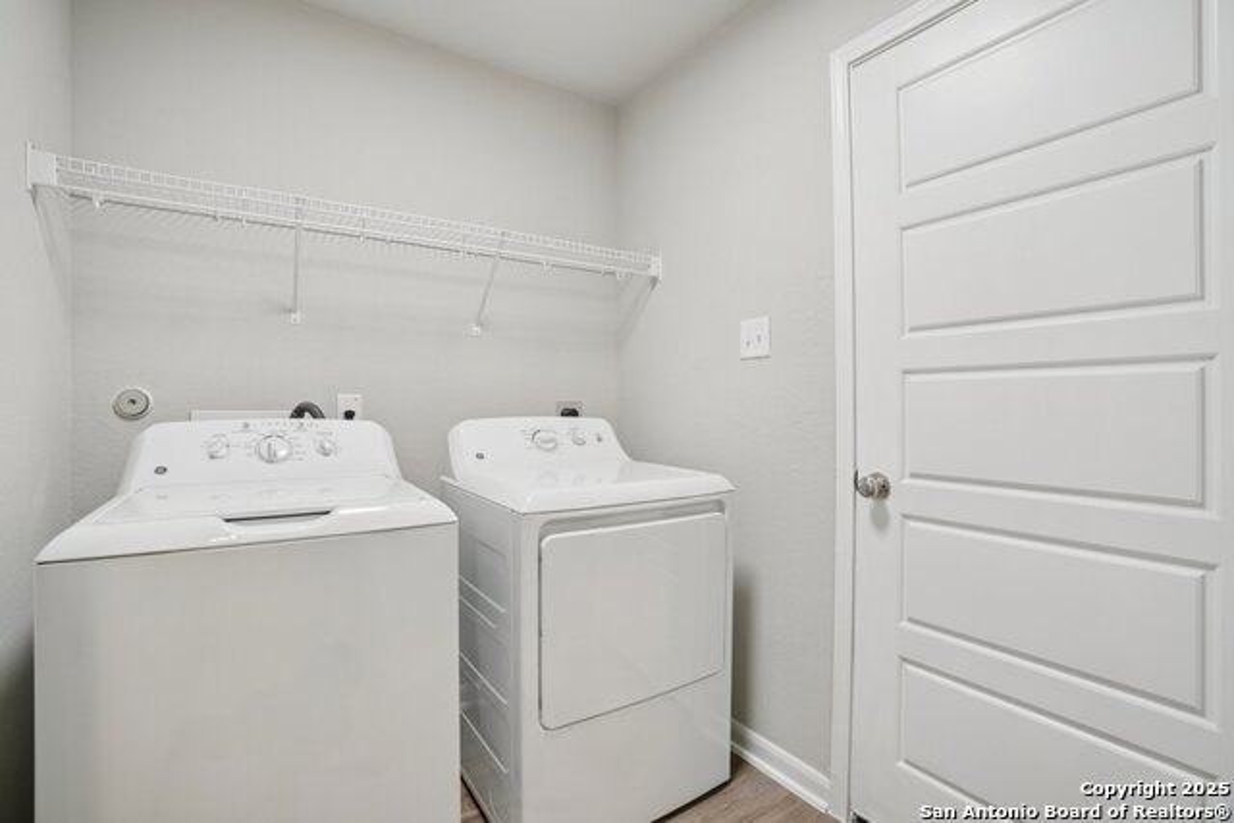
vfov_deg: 73.8
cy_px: 412
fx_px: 549
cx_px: 617
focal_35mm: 16
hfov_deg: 96.7
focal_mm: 16
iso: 400
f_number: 8
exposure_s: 1/15
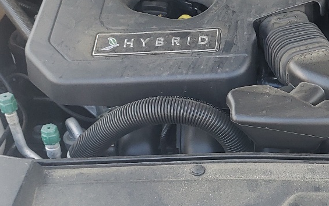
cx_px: 344
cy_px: 115
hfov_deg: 25.0
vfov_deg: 16.7
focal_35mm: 78
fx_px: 699
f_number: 1.5
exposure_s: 1/120
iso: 58
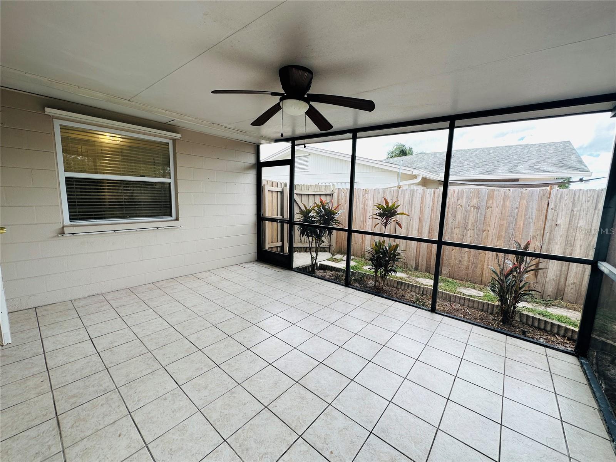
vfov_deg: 85.7
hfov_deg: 102.1
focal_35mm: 14
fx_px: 249
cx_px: 308
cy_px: 231
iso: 40
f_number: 2.2
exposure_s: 1/227
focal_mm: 2.22
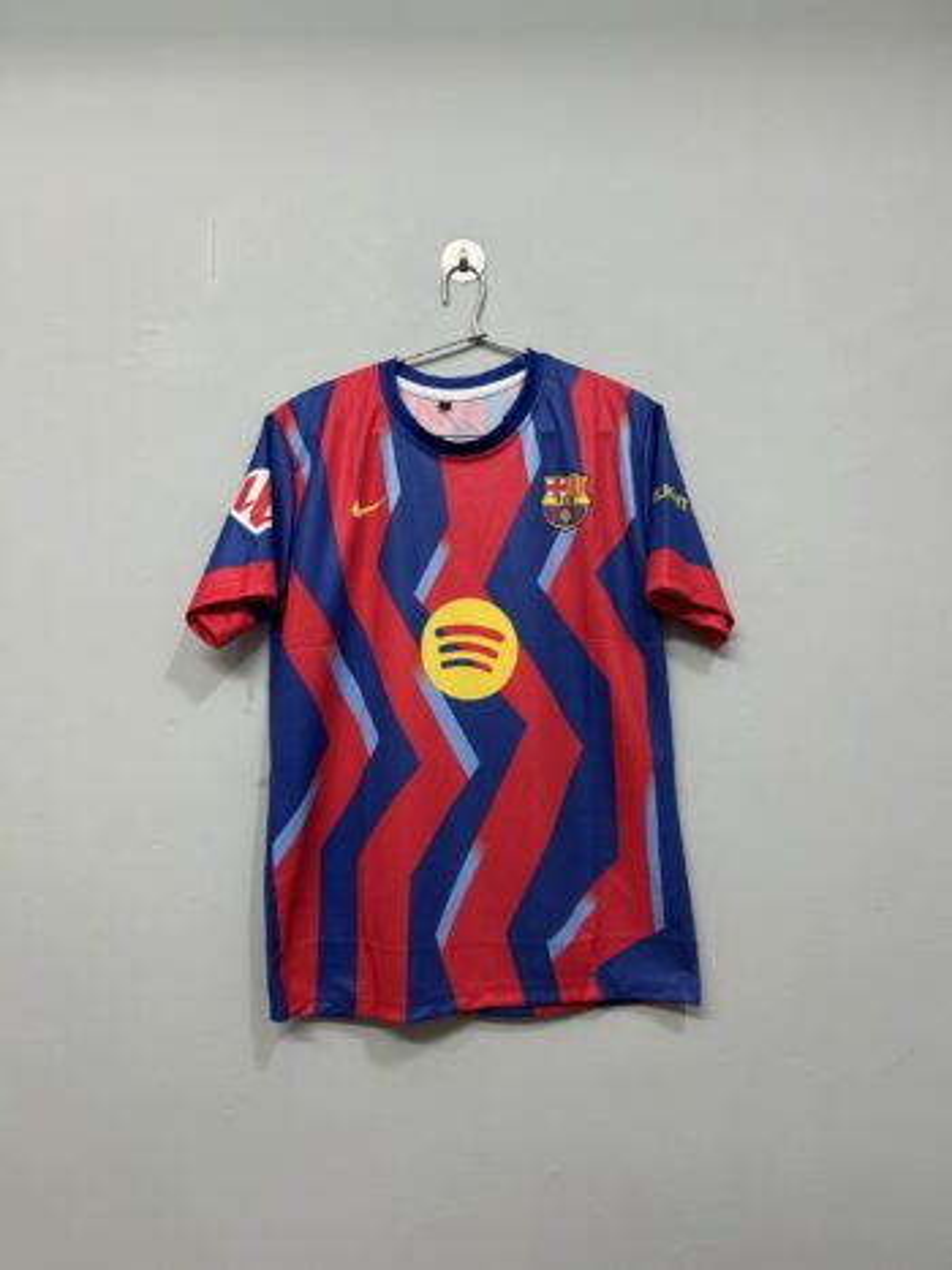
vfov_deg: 67.3
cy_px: 635
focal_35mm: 26
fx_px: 954
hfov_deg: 53.0
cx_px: 476
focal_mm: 5.7
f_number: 1.5
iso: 125
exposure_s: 1/50
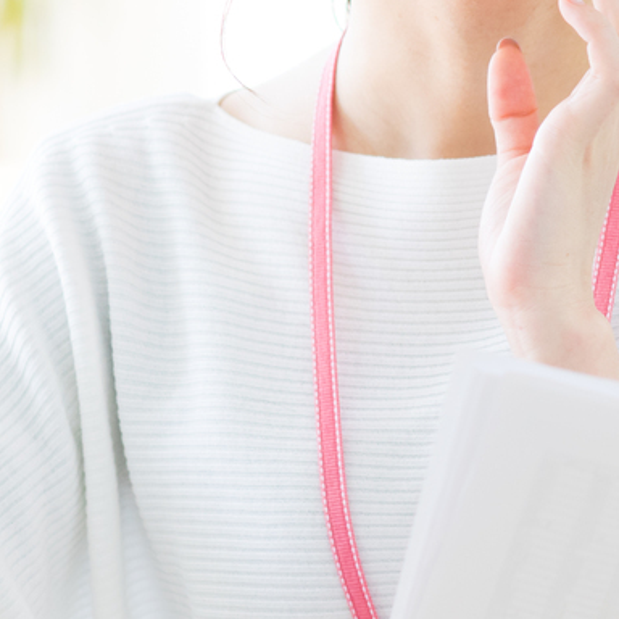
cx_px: 1194
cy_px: 60
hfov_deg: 4.6
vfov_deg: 4.7
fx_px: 7607
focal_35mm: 376
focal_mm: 85
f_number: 3.5
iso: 640
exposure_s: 1/250
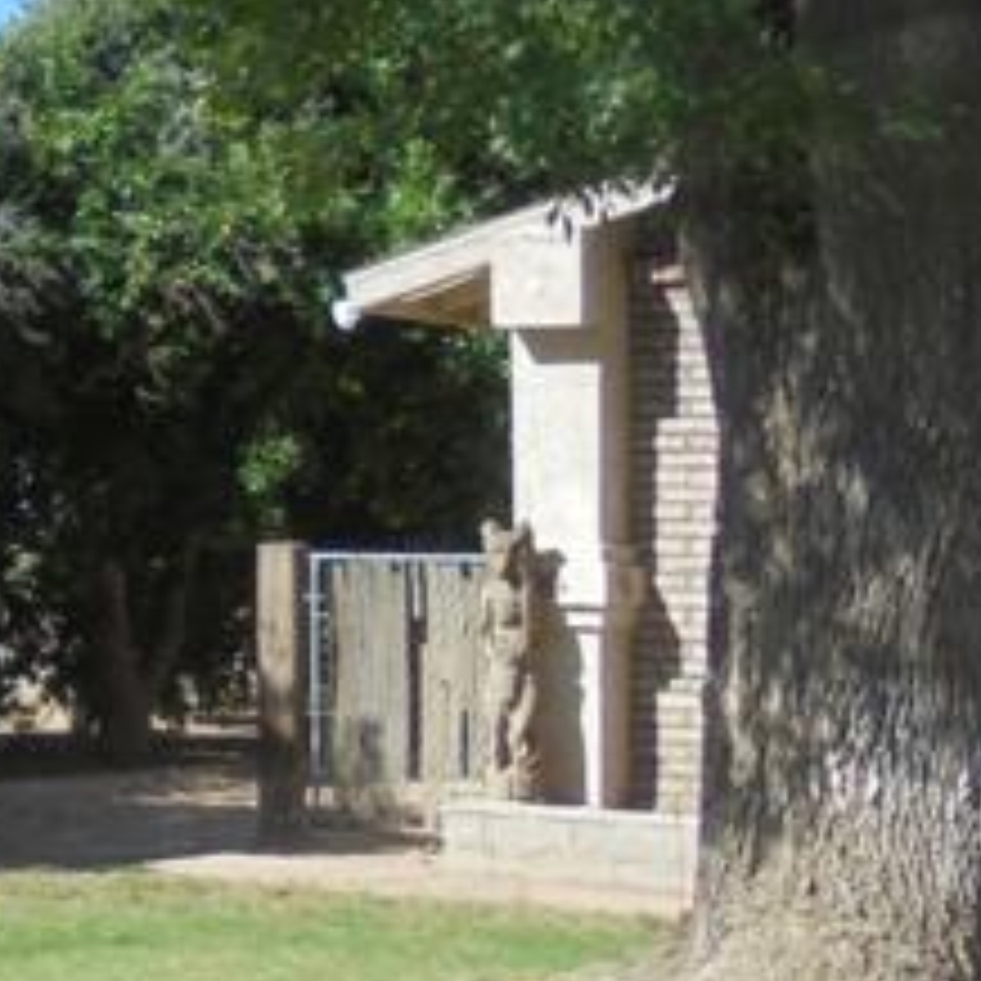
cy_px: 572
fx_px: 3463
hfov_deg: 14.4
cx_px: -716
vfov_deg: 16.1
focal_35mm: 108
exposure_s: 1/640
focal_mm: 4.6
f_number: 3.5
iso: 100
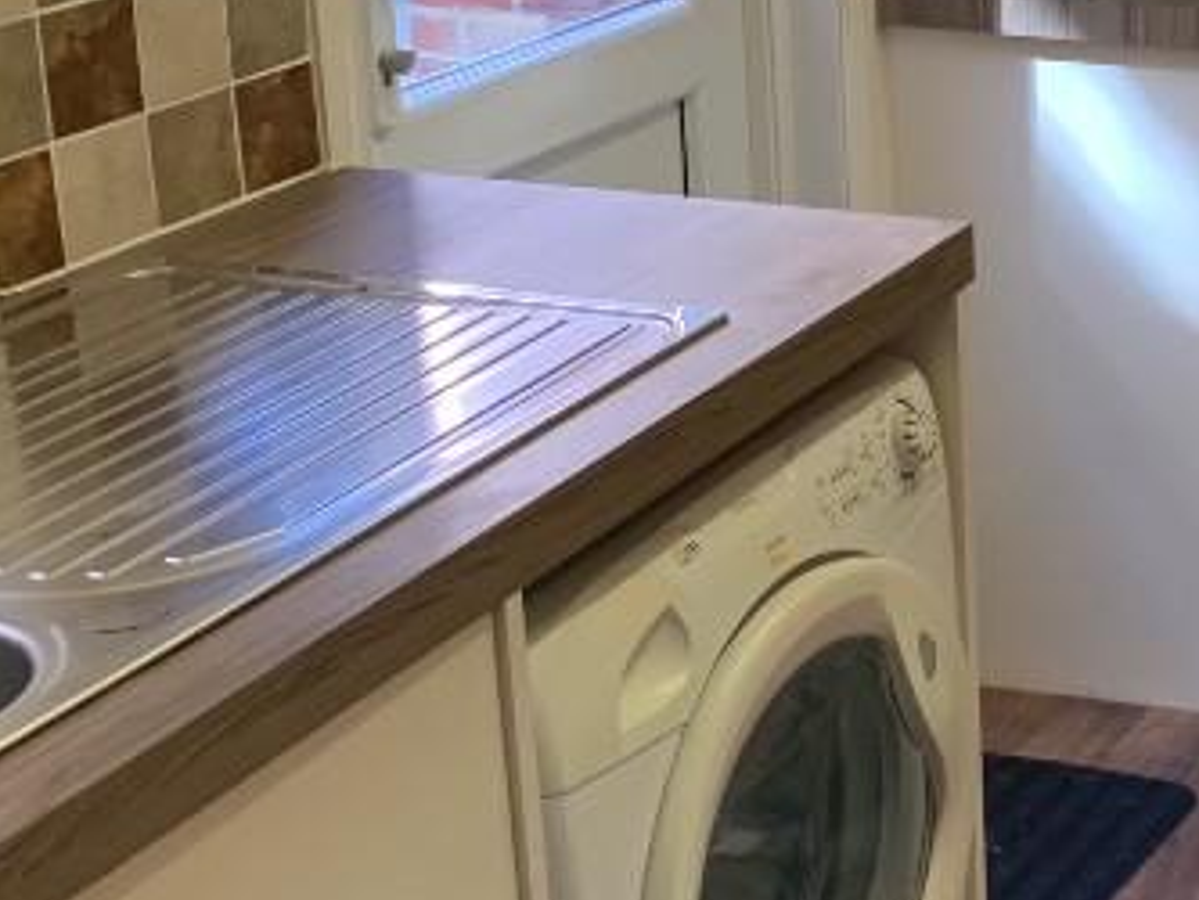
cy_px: 238
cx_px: 1663
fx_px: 2772
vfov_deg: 18.3
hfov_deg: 21.5
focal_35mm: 80
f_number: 1.8
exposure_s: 1/50
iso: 125
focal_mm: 4.25
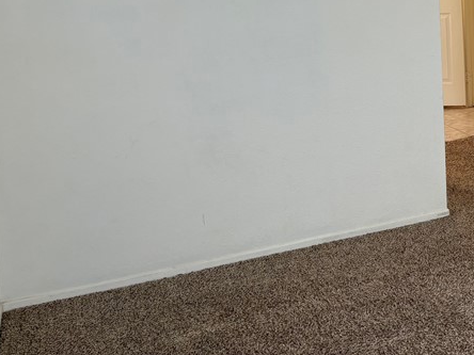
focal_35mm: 60
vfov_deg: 23.3
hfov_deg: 28.8
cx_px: 534
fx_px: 822
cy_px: -12
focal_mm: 5.96
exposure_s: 1/120
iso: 64
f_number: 1.6
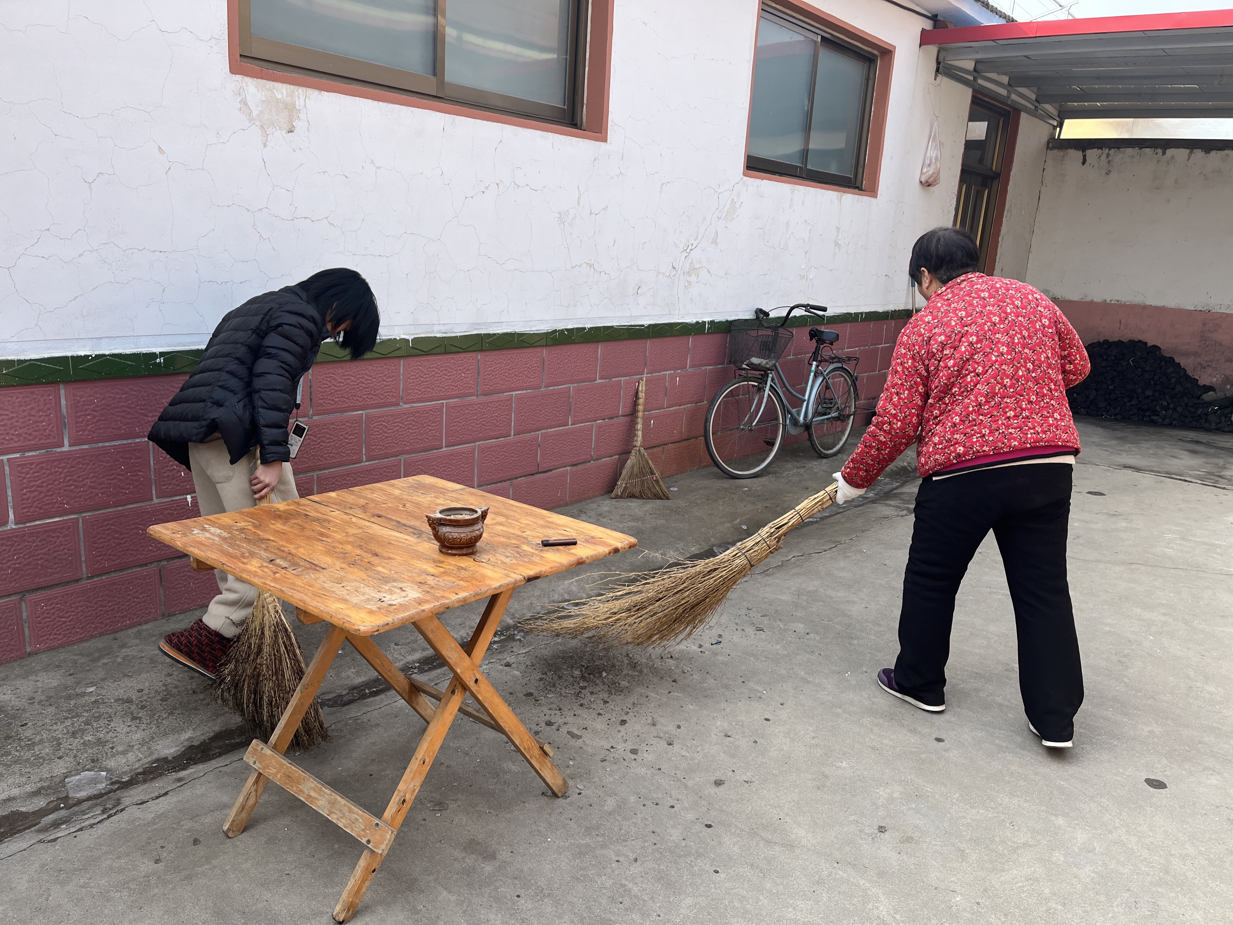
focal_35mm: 26
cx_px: 616
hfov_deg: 67.3
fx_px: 926
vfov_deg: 53.1
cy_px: 462
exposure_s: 1/858
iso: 50
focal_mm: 5.1
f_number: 1.6
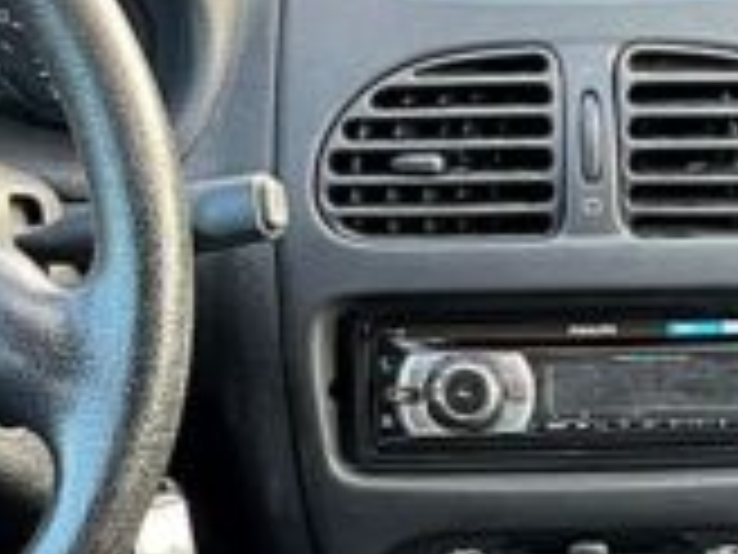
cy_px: 649
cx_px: 558
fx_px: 2708
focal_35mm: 127
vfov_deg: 11.5
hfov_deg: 15.4
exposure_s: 1/60
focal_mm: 5.1
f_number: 1.6
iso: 200
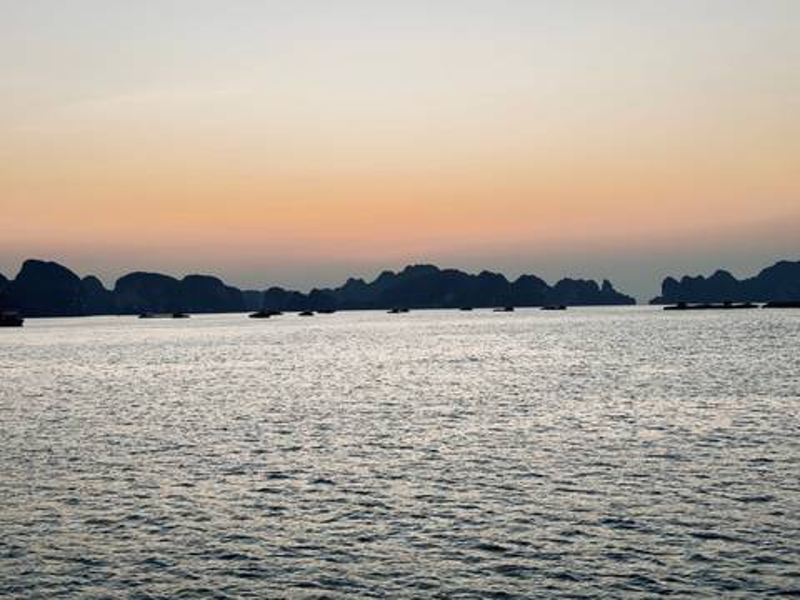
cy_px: 300
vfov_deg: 30.3
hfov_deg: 39.7
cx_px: 400
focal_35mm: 48
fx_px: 1109
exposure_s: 1/132
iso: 80
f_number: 1.78
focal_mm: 6.76
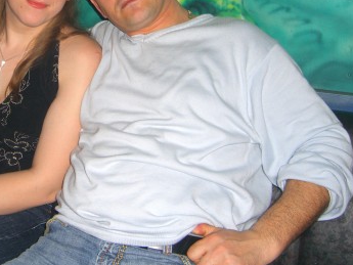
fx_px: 673
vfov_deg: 22.0
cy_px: 60
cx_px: 74
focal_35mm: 66
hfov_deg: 28.8
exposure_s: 1/60
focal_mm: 7.9
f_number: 2.8
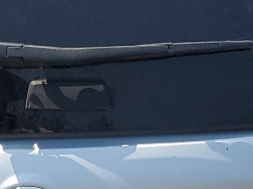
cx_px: 30
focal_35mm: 153
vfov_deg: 9.6
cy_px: 190
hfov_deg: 12.8
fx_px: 1118
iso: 50
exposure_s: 1/3333
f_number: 1.5
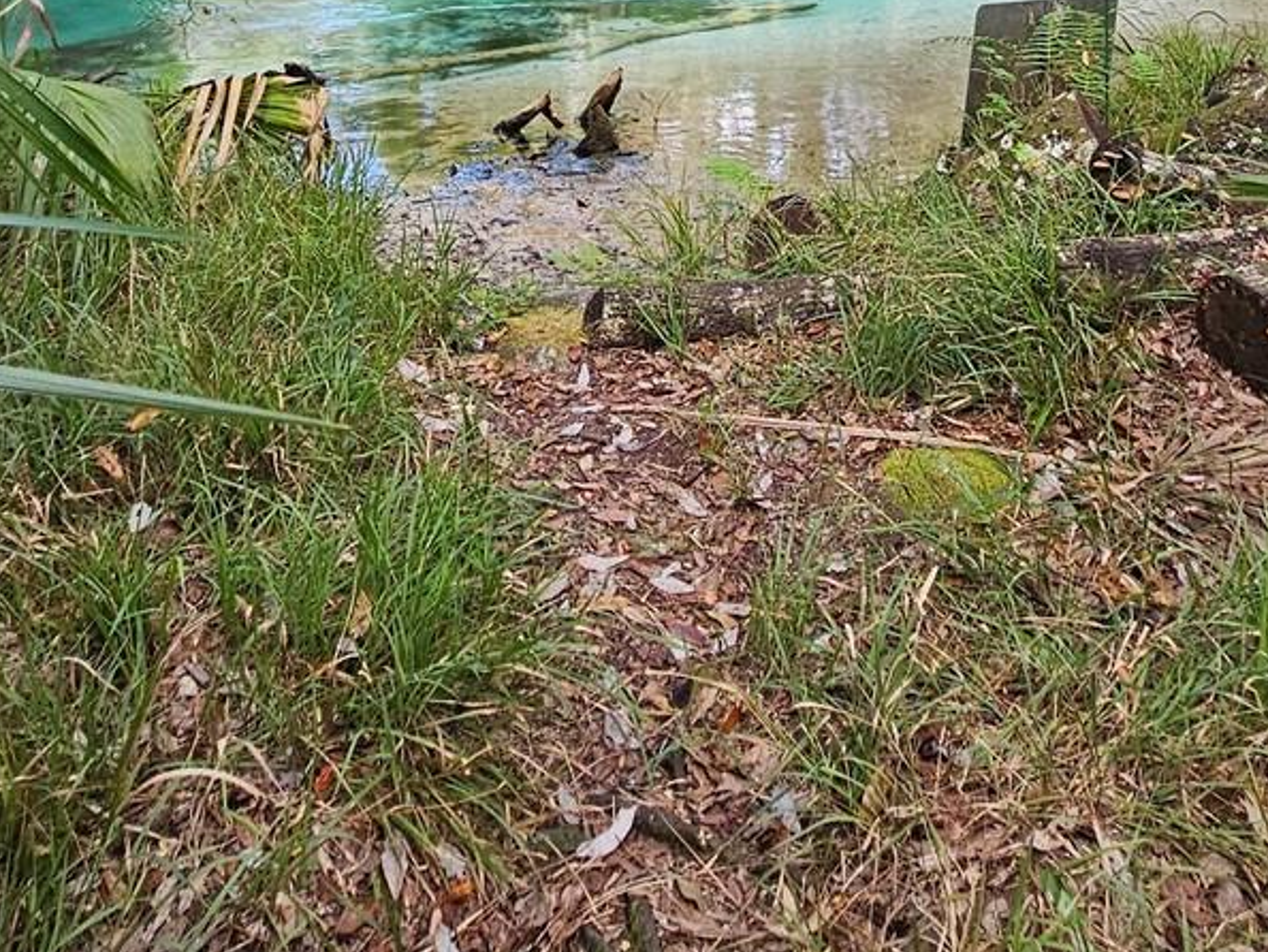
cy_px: -286
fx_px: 1283
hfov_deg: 52.6
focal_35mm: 35
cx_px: 664
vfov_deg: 31.4
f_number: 2.2
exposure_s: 1/215
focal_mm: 2.2
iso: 80
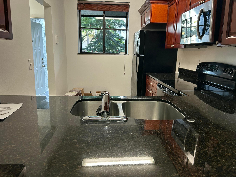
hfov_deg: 67.3
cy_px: 88
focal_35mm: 26
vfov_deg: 53.1
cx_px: 118
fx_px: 177
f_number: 1.5
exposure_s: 1/60
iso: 125
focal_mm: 5.7
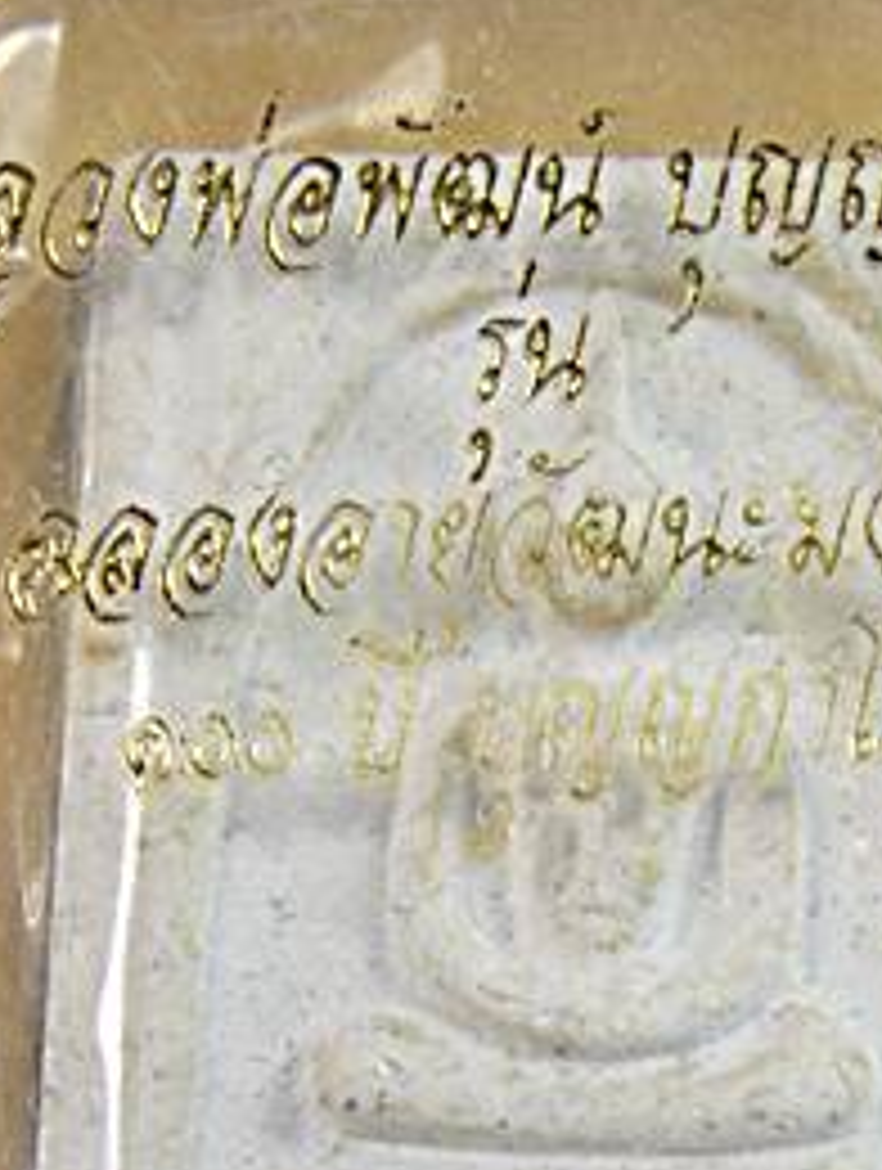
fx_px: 3454
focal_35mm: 102
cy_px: 925
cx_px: 549
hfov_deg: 14.5
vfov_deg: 19.1
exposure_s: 1/50
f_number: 3.5
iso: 80
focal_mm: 9
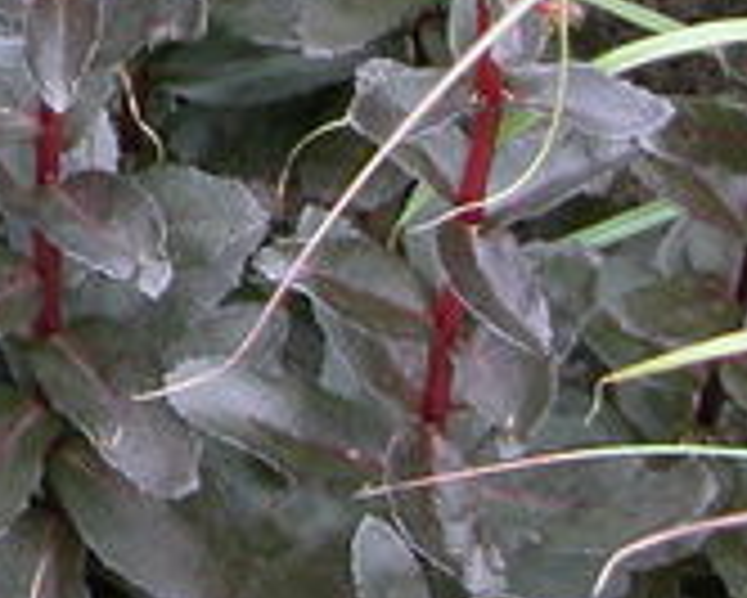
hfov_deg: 7.4
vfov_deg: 6.0
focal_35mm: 254
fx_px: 5619
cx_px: -675
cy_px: -229
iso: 100
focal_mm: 13.7
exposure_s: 1/71.9
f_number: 3.1
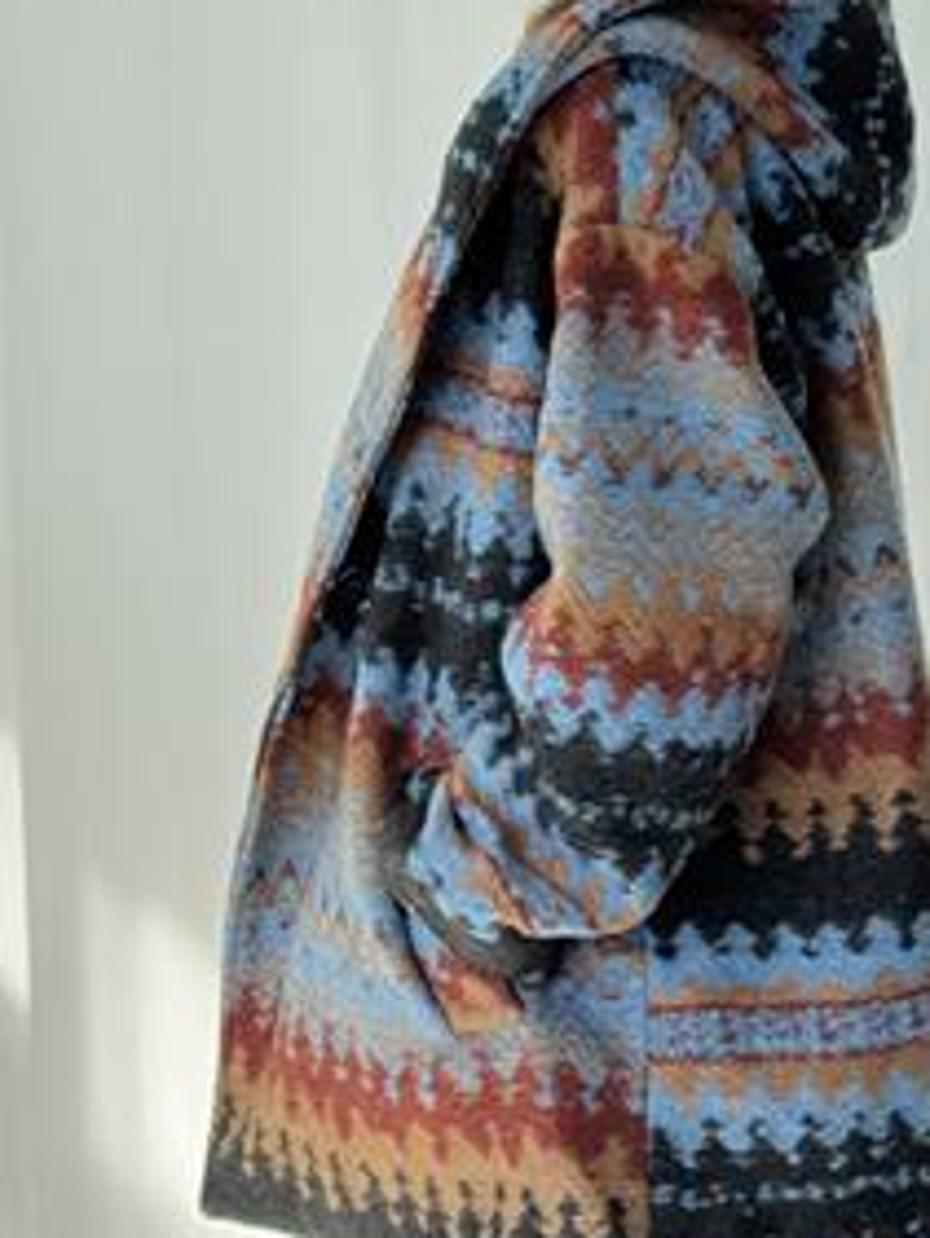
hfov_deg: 16.2
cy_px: 341
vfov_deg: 21.4
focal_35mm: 91
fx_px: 3257
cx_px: 630
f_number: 1.78
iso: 64
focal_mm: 6.76
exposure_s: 1/604
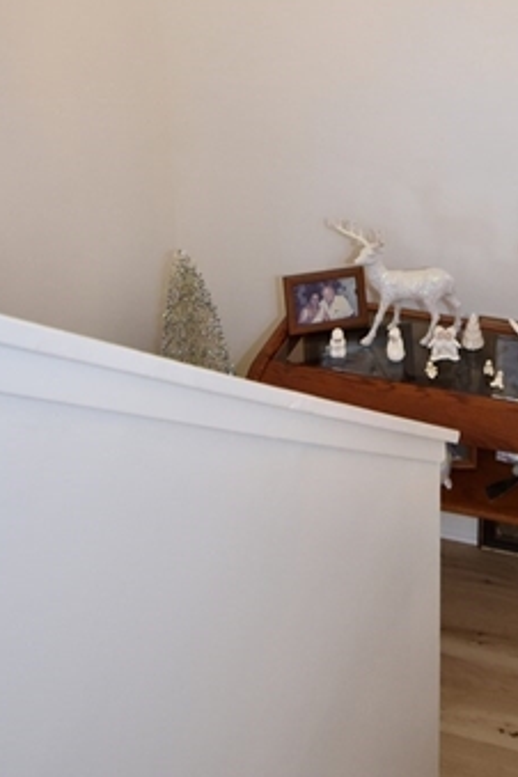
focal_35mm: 68
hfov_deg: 19.4
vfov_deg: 28.0
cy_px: 7
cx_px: 520
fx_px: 1468
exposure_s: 1/60
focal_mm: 20
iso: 640
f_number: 5.6
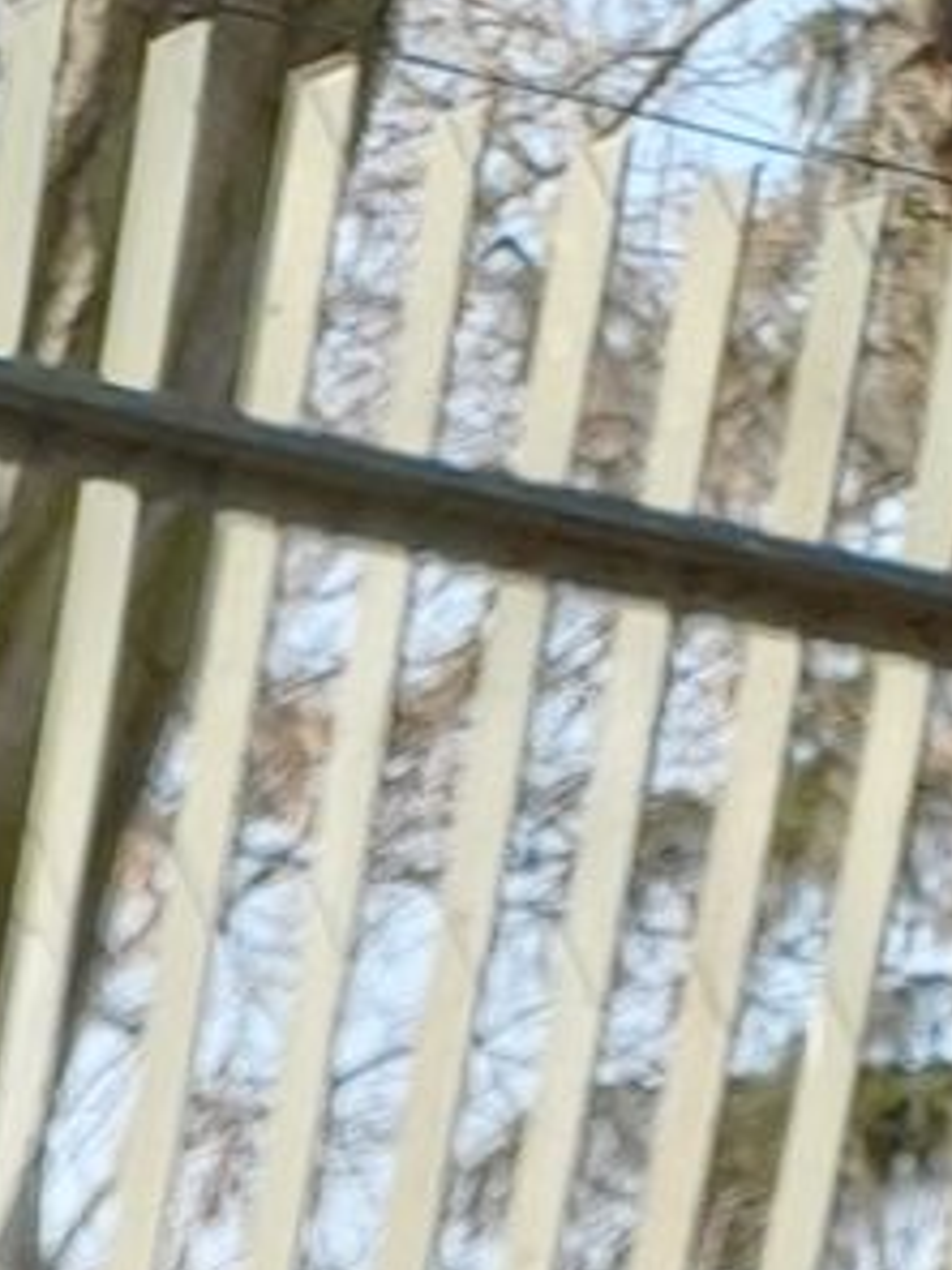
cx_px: -1368
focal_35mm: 169
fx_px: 6197
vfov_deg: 8.8
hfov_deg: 8.1
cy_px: 4213
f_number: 2
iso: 20
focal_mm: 4.6
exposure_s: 1/120
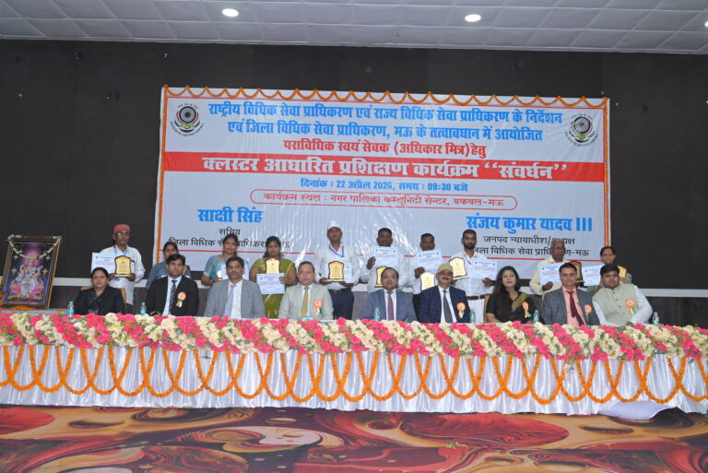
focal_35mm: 32
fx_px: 630
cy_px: 236
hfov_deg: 58.7
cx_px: 354
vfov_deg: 41.2
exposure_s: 1/125
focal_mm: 32
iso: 1250
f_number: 5
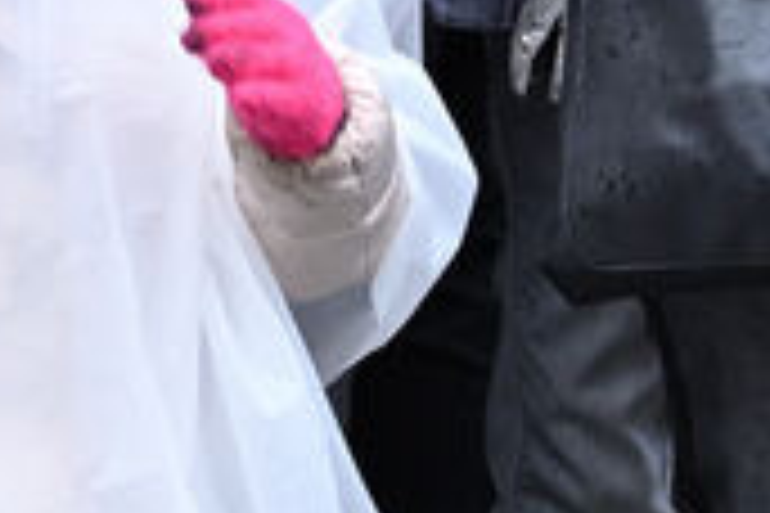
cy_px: -230
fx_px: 6309
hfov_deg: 6.8
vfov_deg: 4.6
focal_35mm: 295
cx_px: -775
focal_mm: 42
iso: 800
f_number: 3.5
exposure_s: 1/320
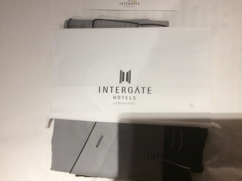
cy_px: 90
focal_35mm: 32
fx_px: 223
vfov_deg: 44.1
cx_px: 121
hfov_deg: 56.9
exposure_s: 1/24
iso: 80
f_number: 2.4
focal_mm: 3.3
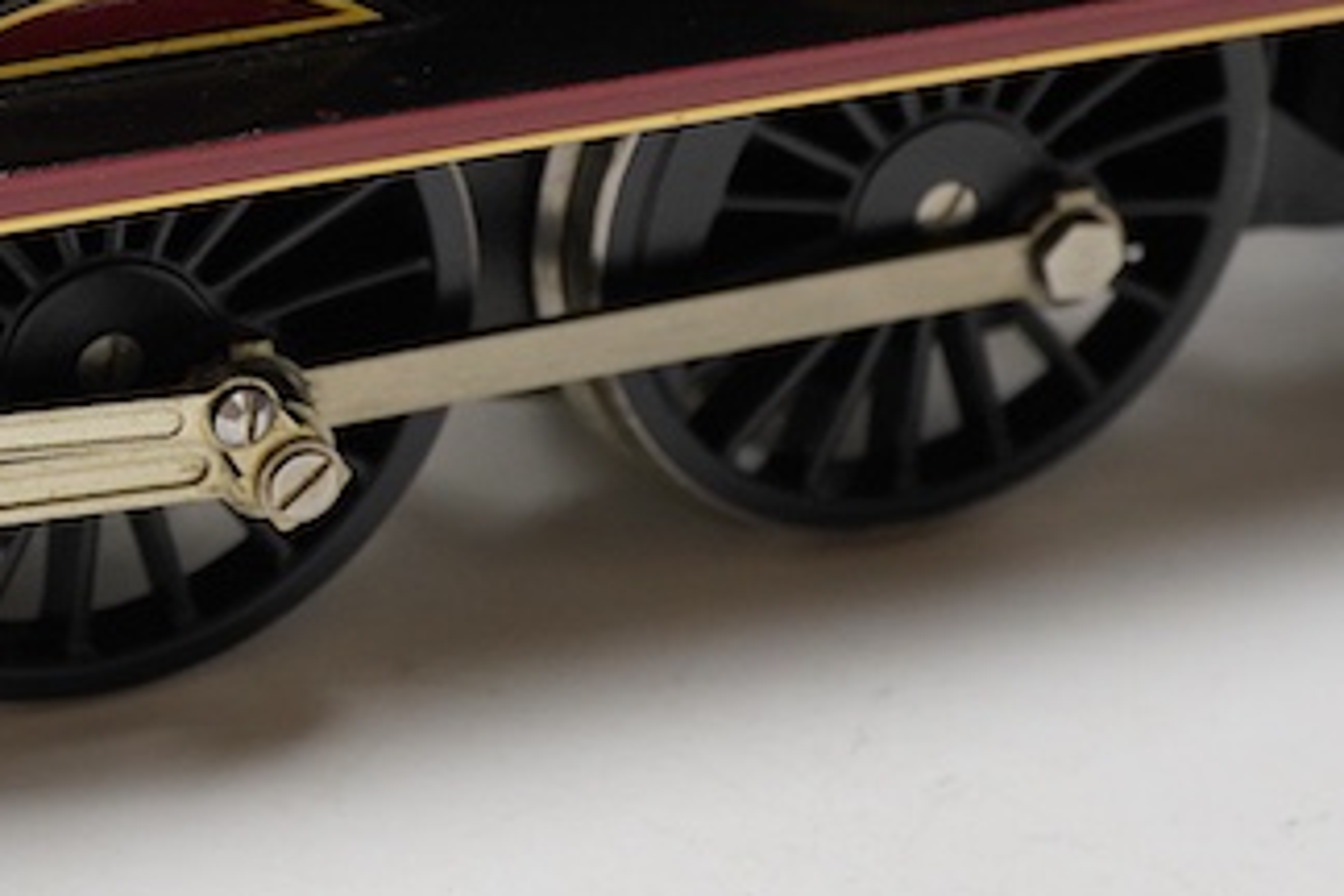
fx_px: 4666
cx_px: 124
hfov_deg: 16.2
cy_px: -25
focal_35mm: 125
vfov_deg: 10.9
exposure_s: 1/125
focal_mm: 30
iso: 1250
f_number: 9
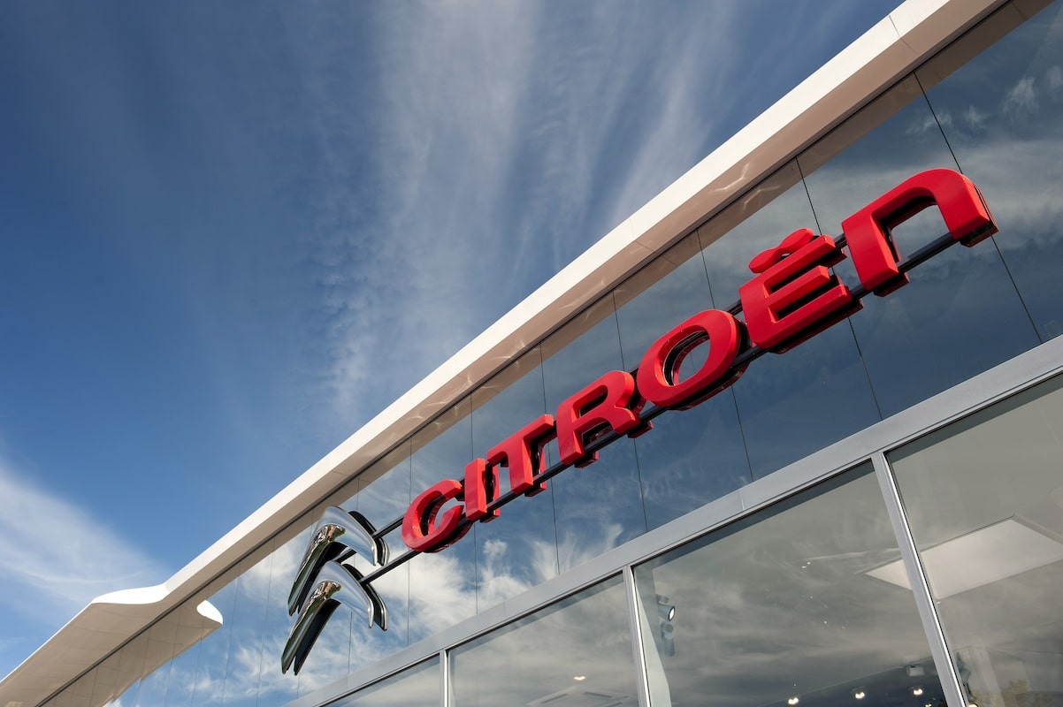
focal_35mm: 31
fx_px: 915
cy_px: 354
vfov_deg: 42.3
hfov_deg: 60.3
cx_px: 532
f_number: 9
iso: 200
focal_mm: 31
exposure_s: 1/100
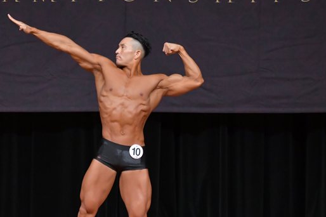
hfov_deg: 5.1
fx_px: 3683
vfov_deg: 3.4
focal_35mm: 407
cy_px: 148
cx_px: 104
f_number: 5.6
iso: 4000
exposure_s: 1/400
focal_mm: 180
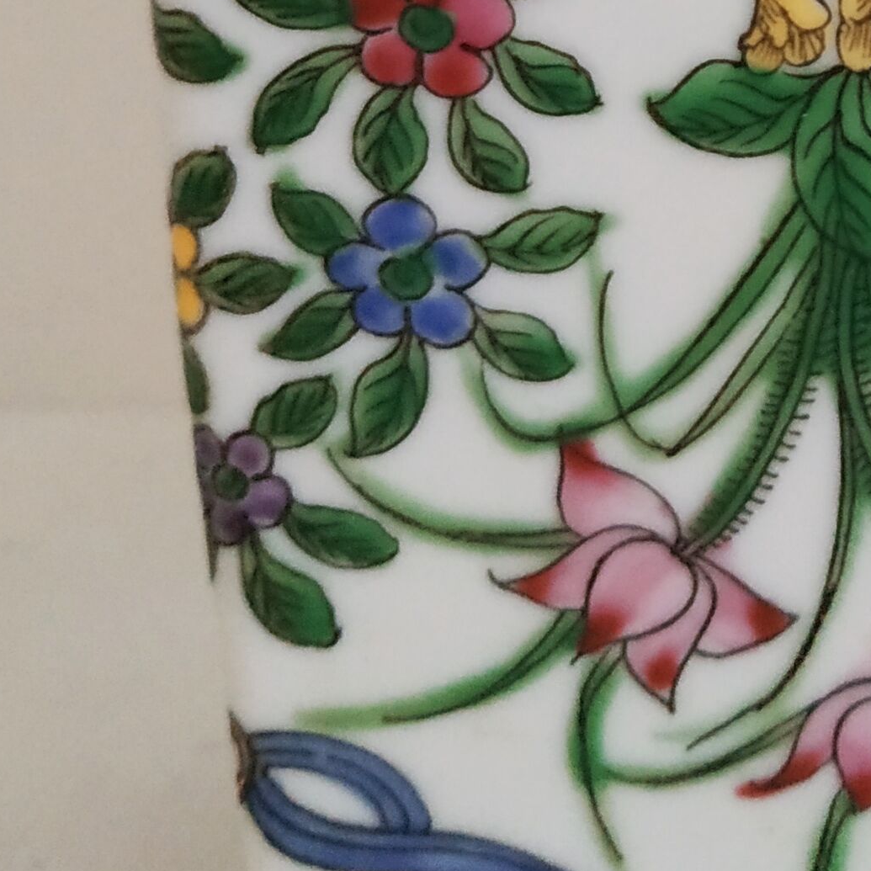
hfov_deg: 20.1
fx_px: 2334
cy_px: -269
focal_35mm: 82
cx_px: 969
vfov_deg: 19.5
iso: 1250
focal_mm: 3.94
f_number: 1.9
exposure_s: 1/20
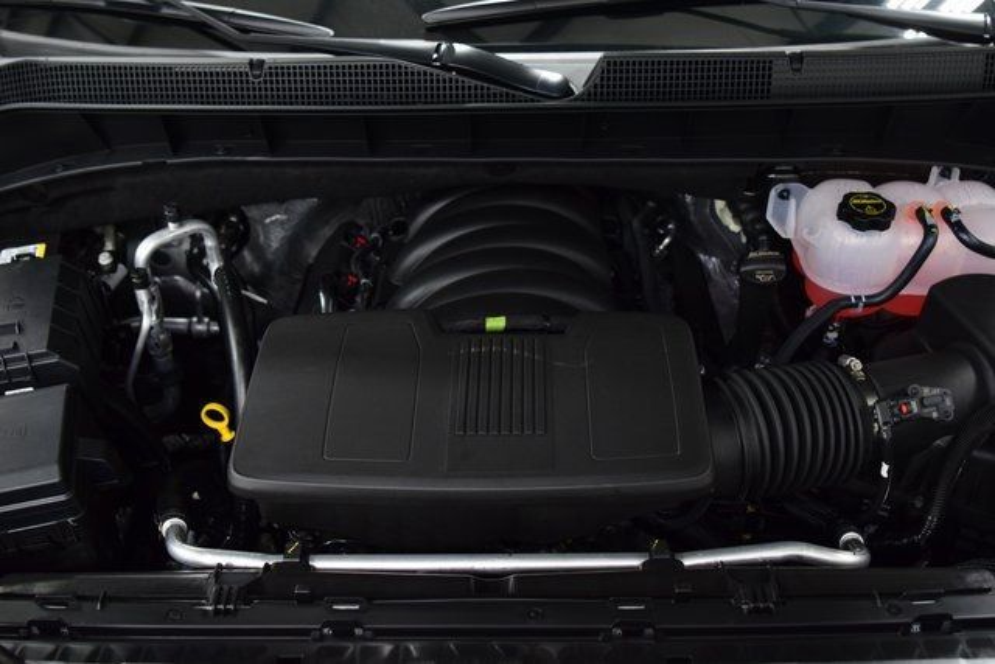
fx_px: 995
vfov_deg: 36.9
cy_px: 332
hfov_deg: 53.1
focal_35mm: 36
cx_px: 498
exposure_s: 1/60
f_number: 3.2
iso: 1600
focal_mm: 24
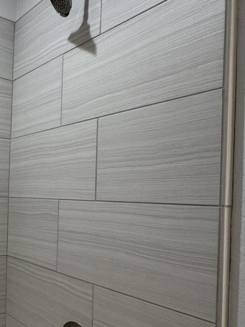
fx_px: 321
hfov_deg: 37.5
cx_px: 2
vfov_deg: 53.6
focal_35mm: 34
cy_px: 196
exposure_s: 1/120
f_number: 2.2
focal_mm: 2.22
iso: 200
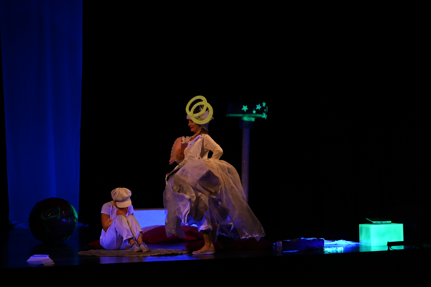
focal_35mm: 120
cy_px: 144
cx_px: 216
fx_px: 1437
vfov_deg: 11.4
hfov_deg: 17.1
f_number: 2.8
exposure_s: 1/160
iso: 4000
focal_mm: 120
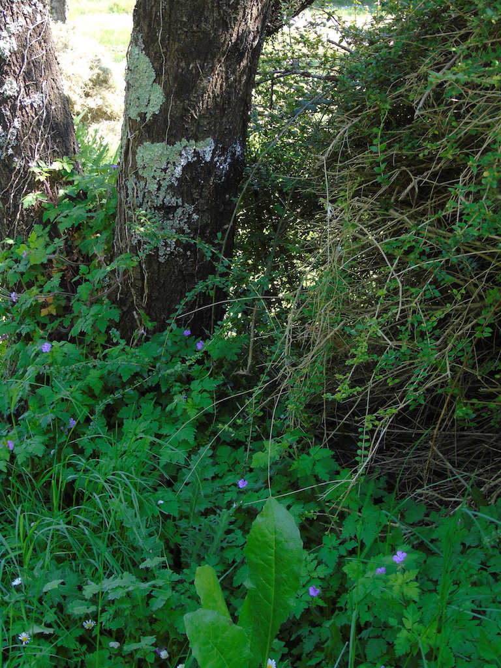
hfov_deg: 23.7
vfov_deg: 31.2
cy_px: 334
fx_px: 1196
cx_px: 250
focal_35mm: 62
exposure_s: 1/40
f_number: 4.5
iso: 80
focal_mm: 11
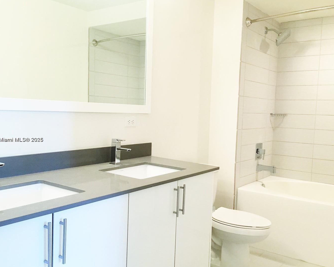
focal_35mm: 34
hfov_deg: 52.8
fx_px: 336
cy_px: 140
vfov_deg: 43.4
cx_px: 163
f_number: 2.2
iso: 100
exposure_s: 1/30
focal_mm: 4.15
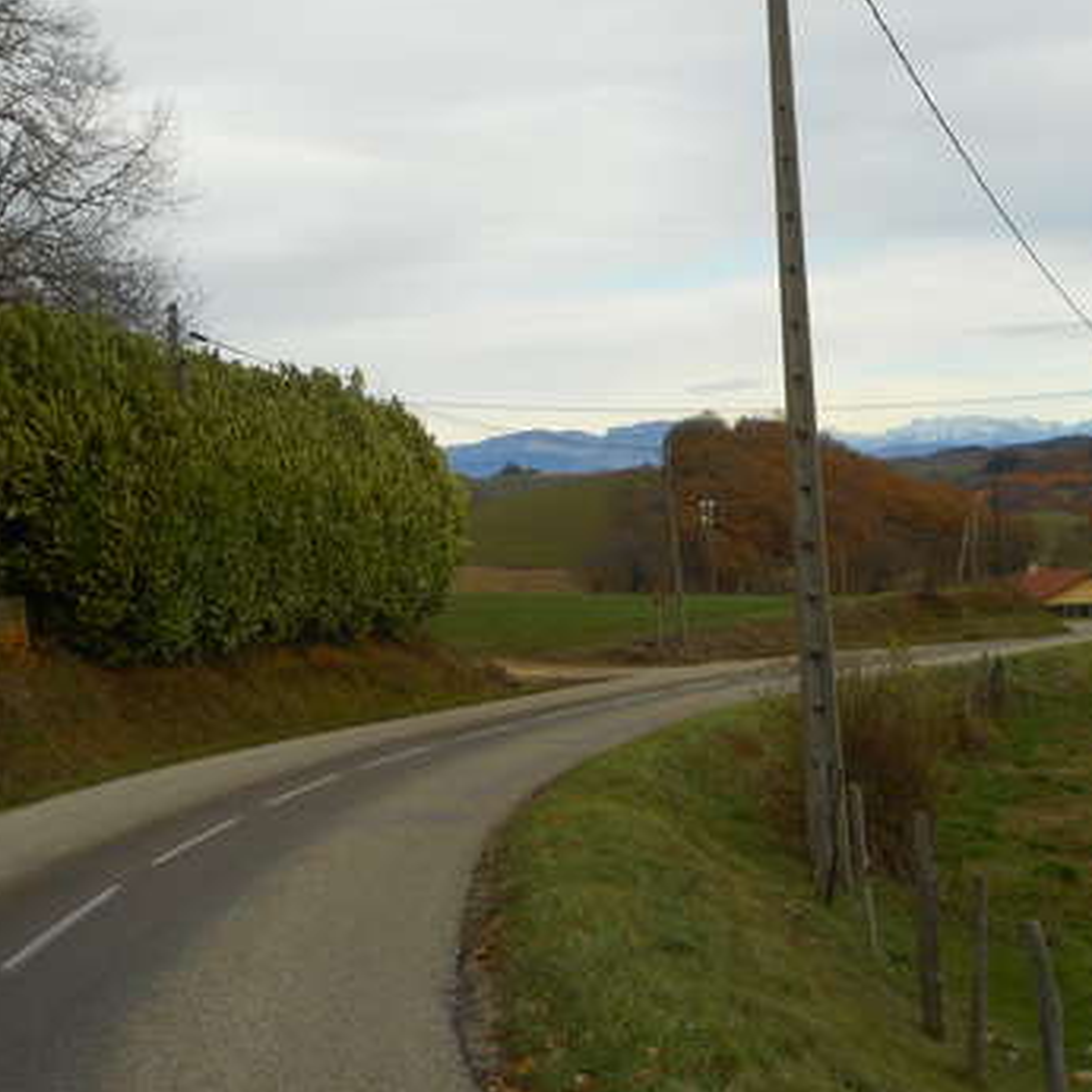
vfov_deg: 28.6
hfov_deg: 28.5
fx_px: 2141
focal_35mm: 60
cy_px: 468
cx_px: 671
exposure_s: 1/250
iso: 80
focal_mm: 6.9
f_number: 4.5
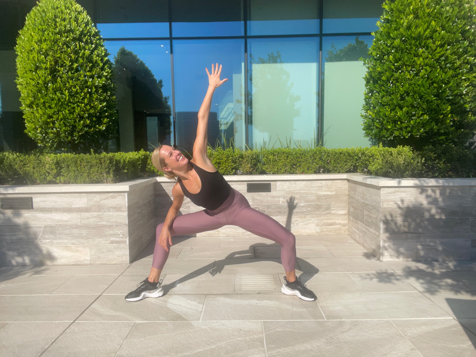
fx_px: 316
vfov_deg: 58.9
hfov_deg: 73.9
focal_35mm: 23
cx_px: 238
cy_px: 178
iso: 25
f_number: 2.2
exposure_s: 1/1739
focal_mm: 2.71
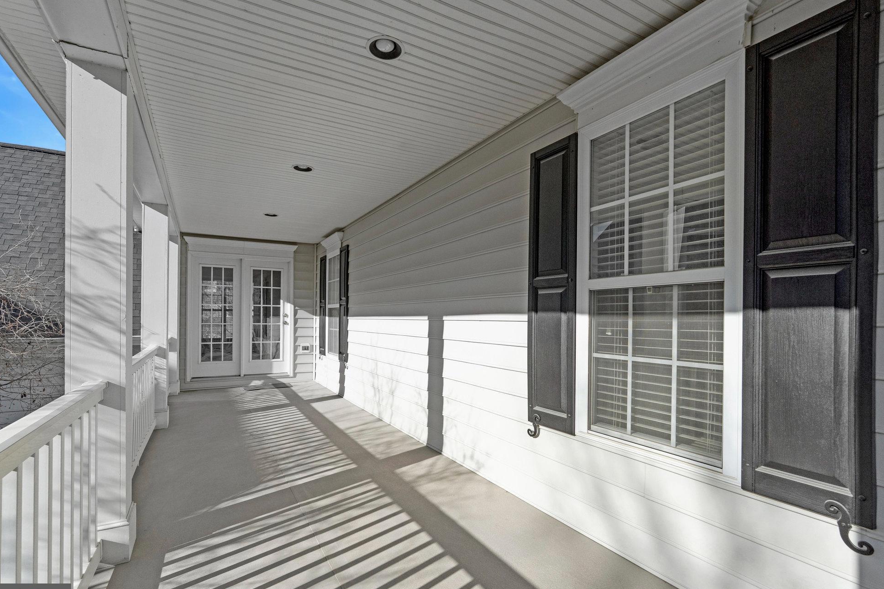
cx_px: 439
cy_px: 304
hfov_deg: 91.5
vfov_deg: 68.7
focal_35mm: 18
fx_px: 430
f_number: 7.1
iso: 1250
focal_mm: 16.5
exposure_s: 1/4000
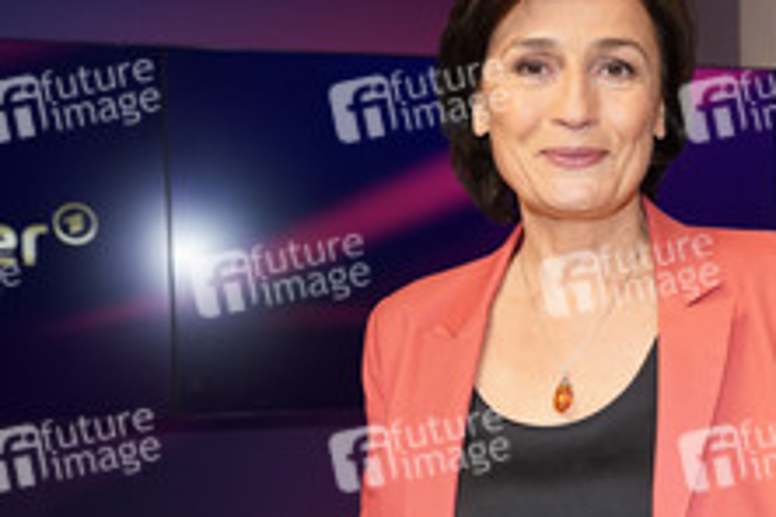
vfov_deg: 22.1
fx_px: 1315
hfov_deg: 31.6
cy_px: 363
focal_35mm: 61
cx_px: 676
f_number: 5
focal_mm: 30
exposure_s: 1/160
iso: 2000
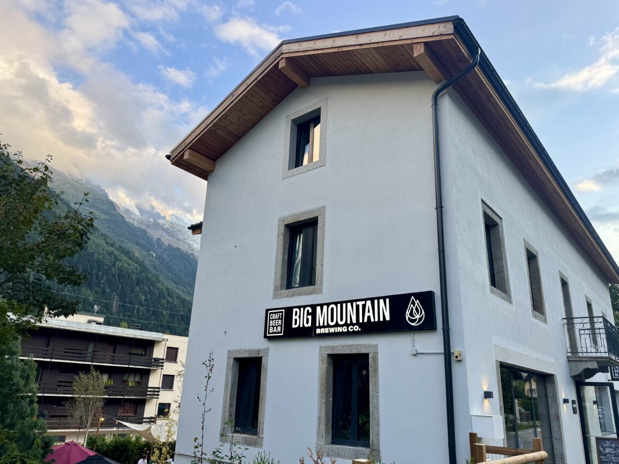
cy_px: 234
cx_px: 316
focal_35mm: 25
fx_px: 447
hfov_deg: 69.4
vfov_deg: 54.9
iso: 80
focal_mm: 6.76
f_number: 1.78
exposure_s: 1/730
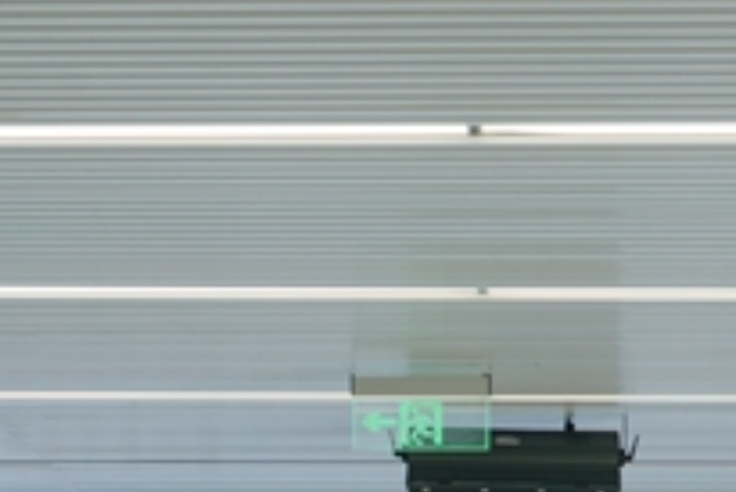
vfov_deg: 6.9
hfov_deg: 10.5
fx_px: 4010
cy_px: 657
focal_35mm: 196
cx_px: 176
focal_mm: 67
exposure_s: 1/80
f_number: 5
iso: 200
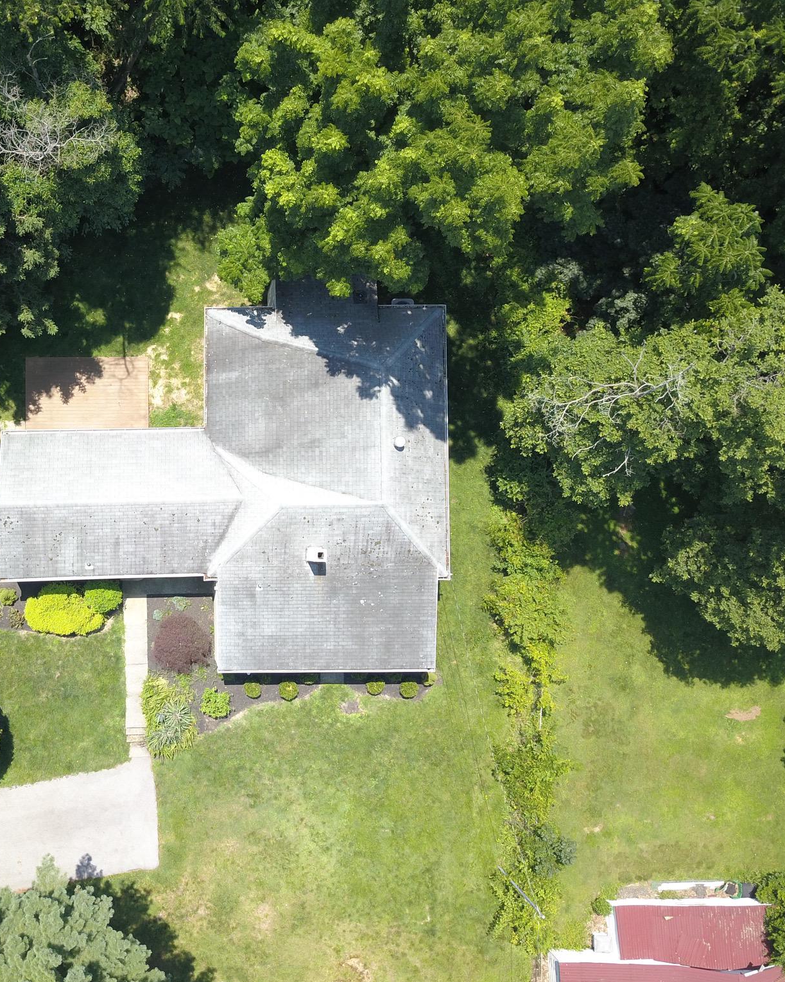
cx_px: 176
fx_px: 987
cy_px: 493
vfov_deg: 52.8
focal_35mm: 34
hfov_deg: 41.8
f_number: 2.2
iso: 100
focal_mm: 4.73
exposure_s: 1/559
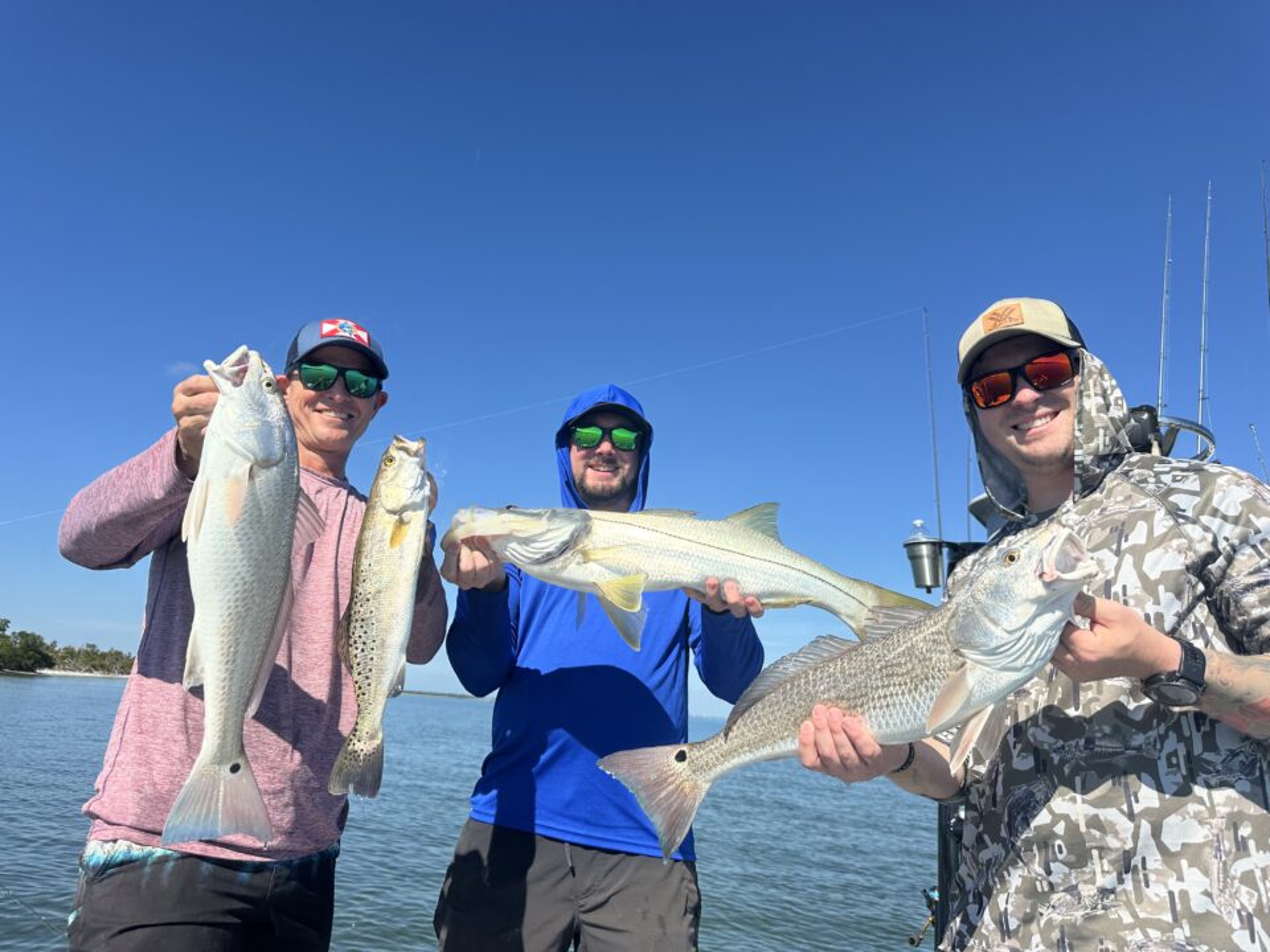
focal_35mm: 24
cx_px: 635
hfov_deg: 71.6
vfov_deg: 56.8
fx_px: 881
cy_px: 476
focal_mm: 6.86
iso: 80
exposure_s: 1/4545
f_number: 1.78
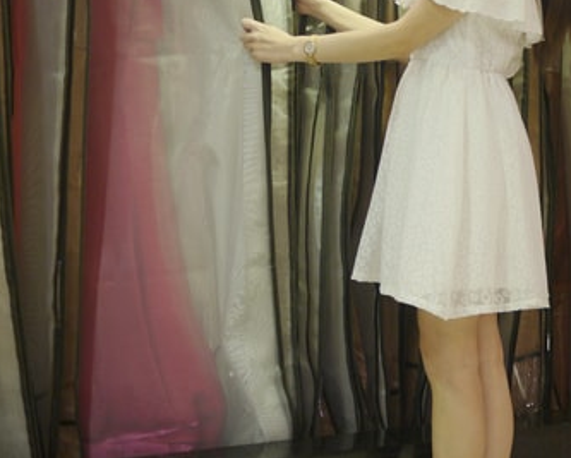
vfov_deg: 20.3
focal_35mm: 75
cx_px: 381
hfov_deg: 25.2
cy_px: 115
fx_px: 1269
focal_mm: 20
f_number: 1.7
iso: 100
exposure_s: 1/80
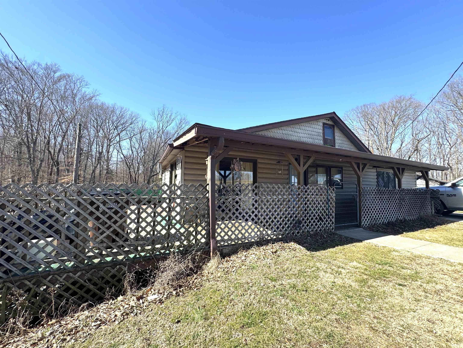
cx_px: 232
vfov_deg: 85.7
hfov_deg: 102.1
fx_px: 187
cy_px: 174
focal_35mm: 14
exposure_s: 1/587
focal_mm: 2.22
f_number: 2.2
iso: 50
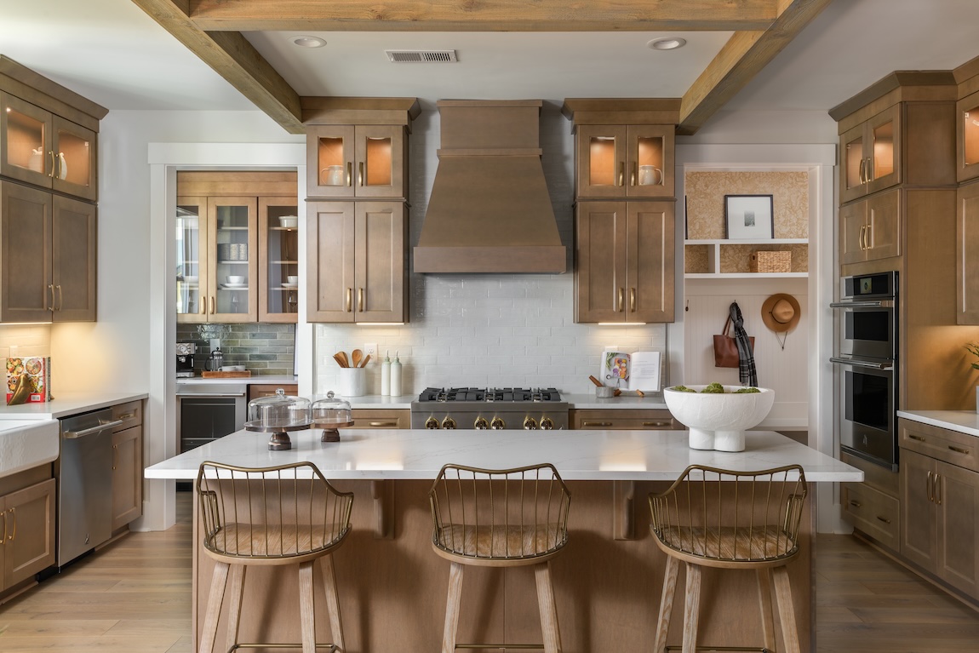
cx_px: 490
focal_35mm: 32
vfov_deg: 41.1
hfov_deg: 58.7
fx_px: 870
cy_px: 326
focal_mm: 32
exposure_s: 1/8
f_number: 11
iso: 200
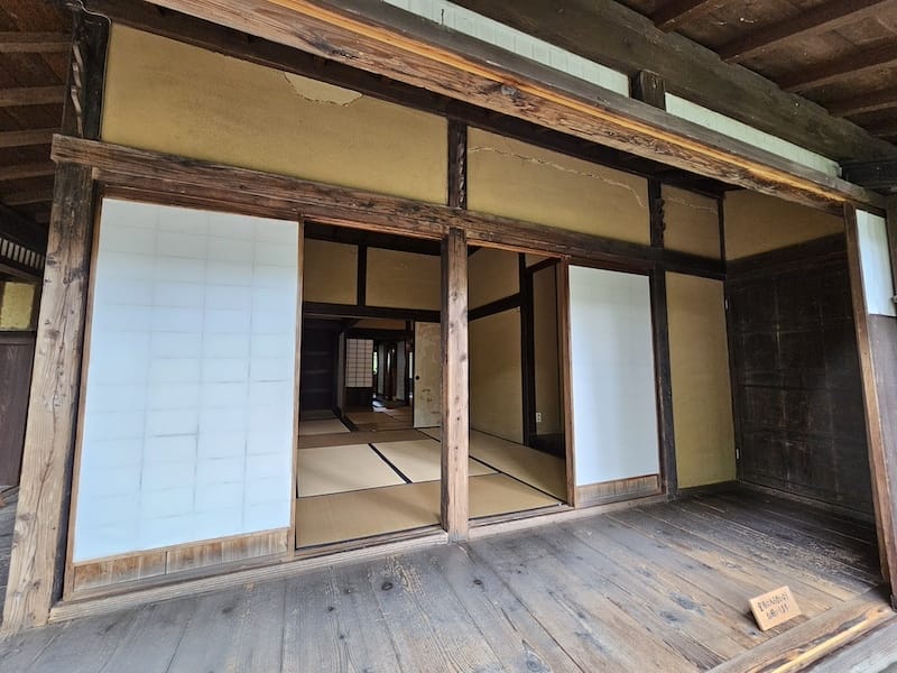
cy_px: 336
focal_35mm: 13
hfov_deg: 106.2
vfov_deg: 89.9
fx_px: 337
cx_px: 448
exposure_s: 1/100
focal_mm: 2.2
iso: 200
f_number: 2.2
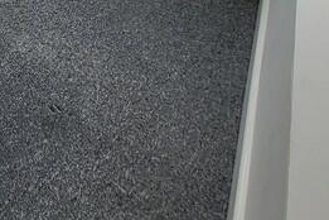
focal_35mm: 53
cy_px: -123
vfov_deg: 21.0
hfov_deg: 26.8
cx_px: -164
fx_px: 484
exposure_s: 1/134
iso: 32
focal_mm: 1.74
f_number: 2.2
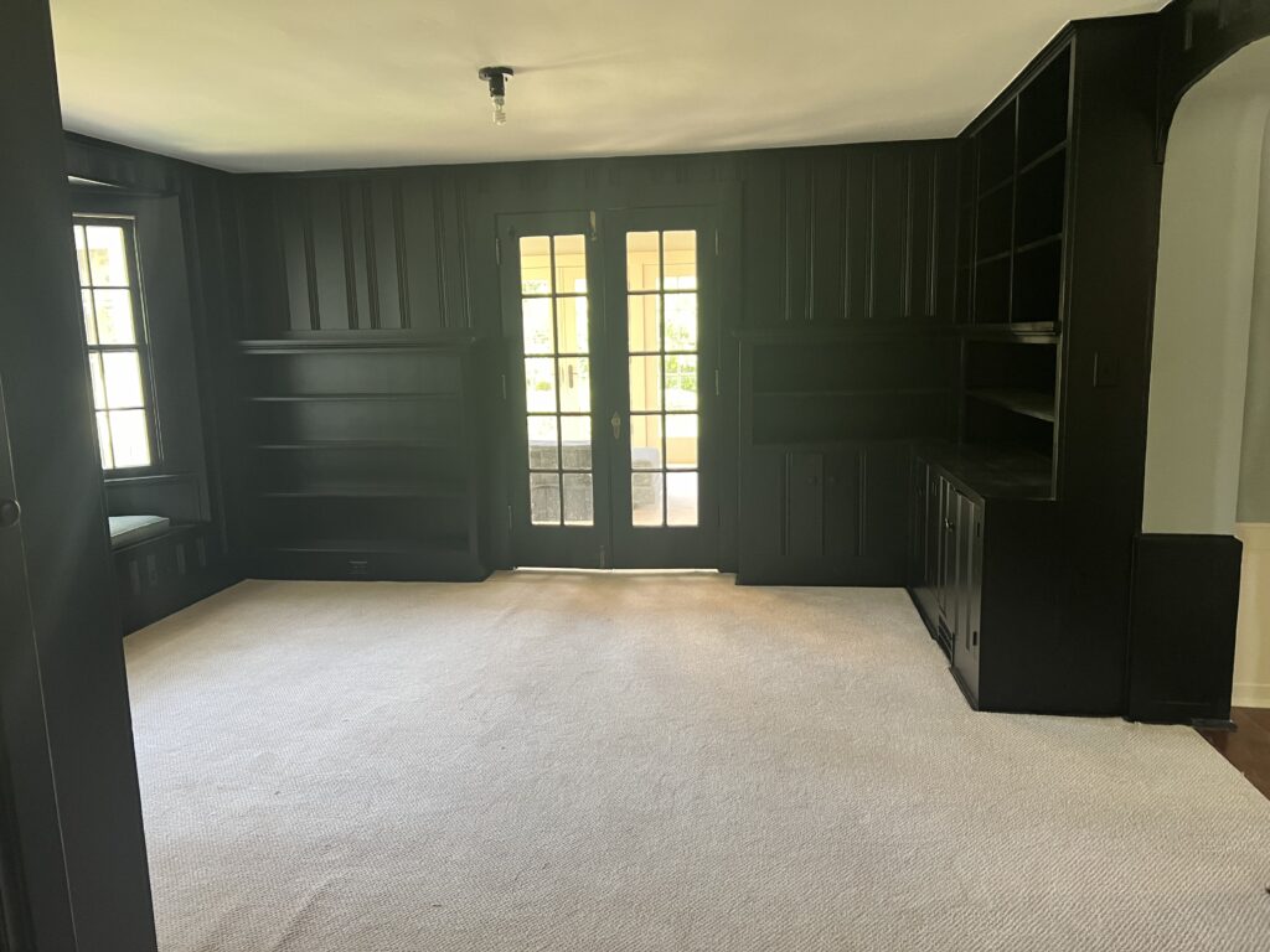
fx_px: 954
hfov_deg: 67.3
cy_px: 476
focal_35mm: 26
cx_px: 635
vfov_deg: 53.1
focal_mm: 5.7
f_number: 1.5
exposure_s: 1/60
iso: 200
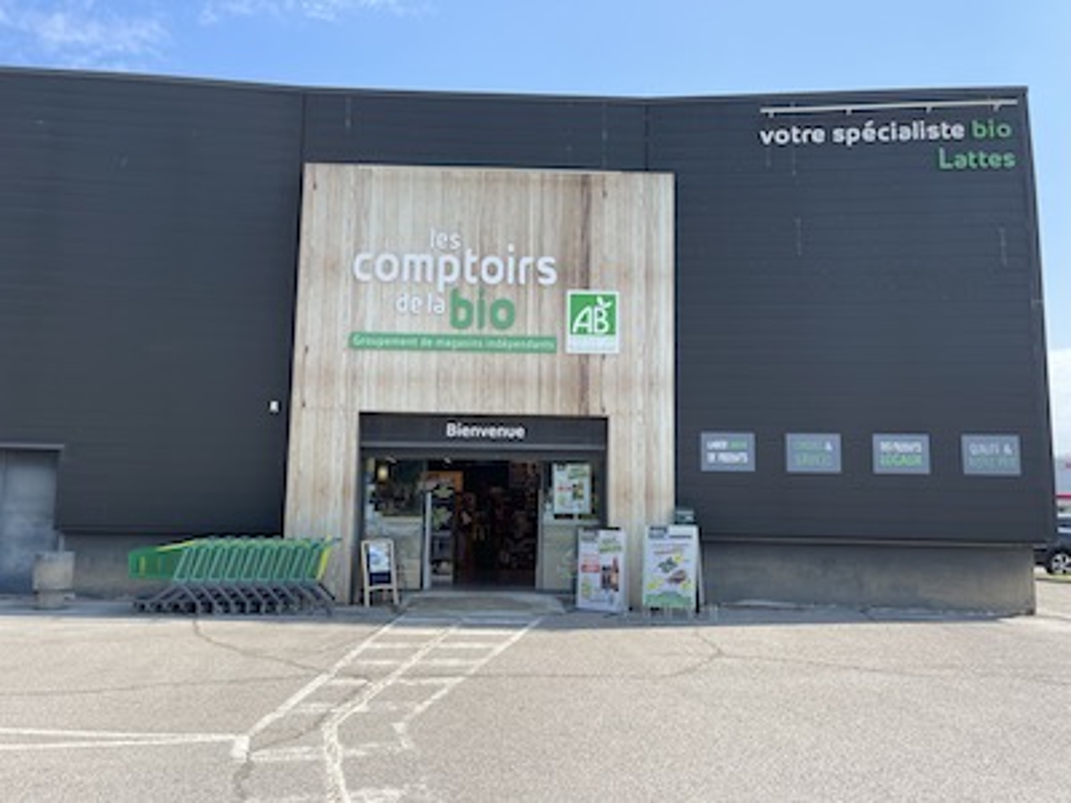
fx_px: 804
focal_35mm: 26
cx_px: 536
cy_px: 402
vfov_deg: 53.1
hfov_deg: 67.3
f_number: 1.6
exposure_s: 1/2049
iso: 32
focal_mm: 5.1
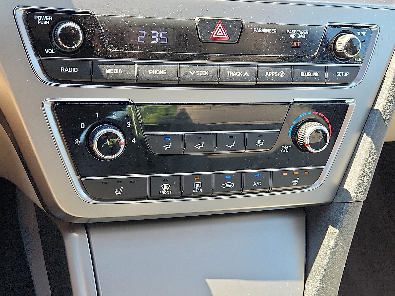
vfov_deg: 58.9
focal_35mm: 23
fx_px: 262
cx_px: 198
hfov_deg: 73.9
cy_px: 148
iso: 81
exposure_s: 1/59.2
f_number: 1.8
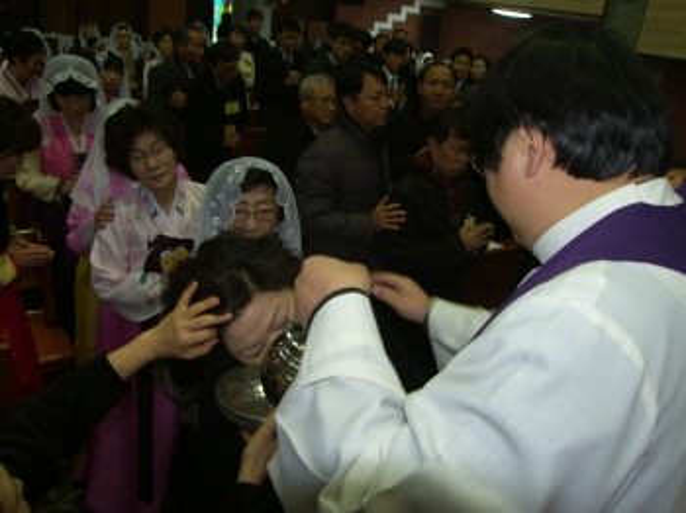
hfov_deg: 63.5
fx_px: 555
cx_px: 343
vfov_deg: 49.7
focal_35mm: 28
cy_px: 256
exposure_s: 1/30
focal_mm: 7.4
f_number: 2.2
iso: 50
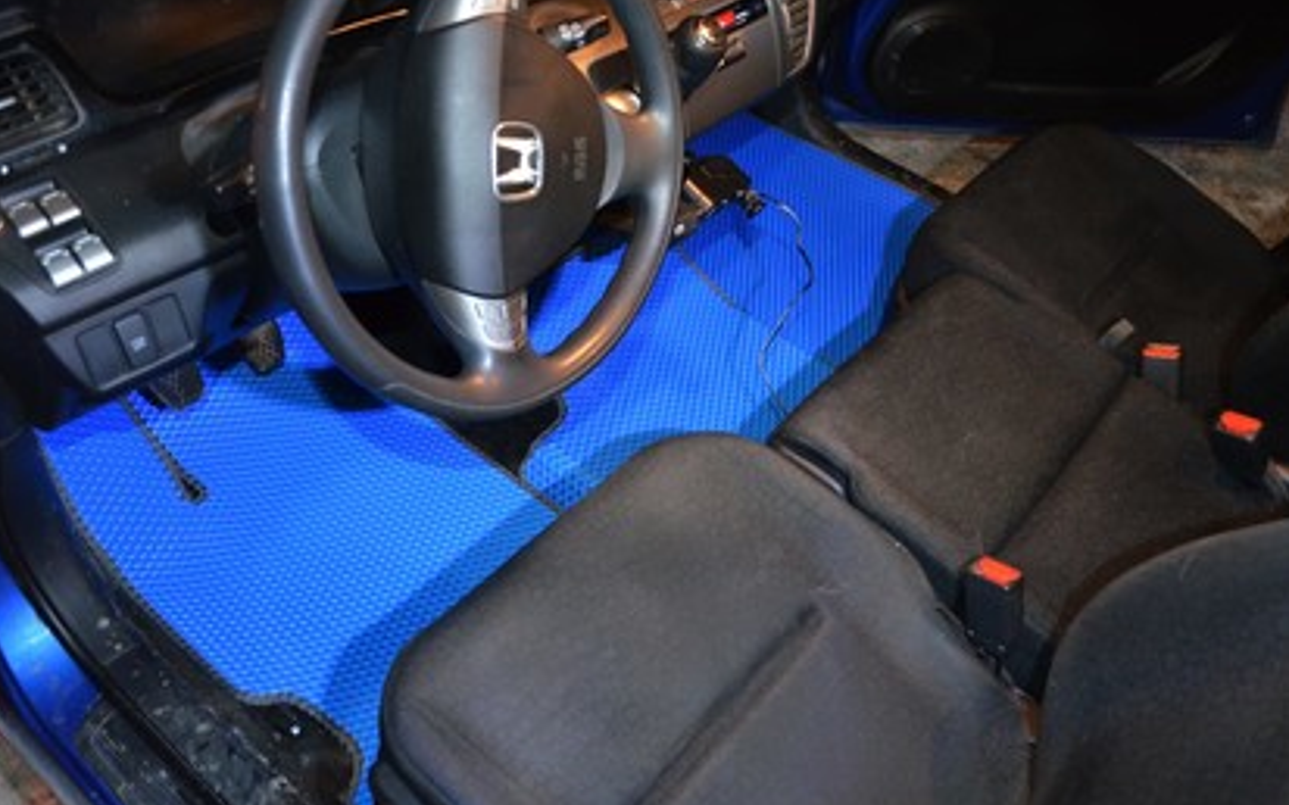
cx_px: 640
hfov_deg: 61.2
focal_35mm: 31
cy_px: 421
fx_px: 1089
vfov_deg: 40.6
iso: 3200
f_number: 3.8
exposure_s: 1/6
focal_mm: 20
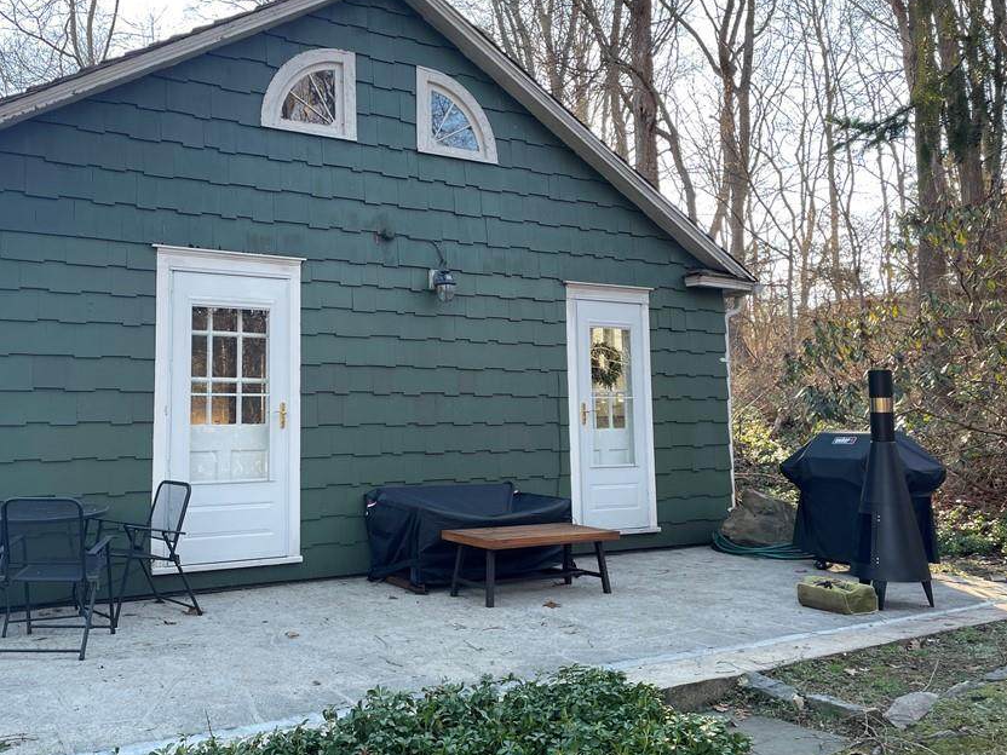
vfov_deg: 44.1
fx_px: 931
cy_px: 356
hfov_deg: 56.4
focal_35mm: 32
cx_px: 405
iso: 32
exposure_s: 1/130
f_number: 1.6
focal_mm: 4.2
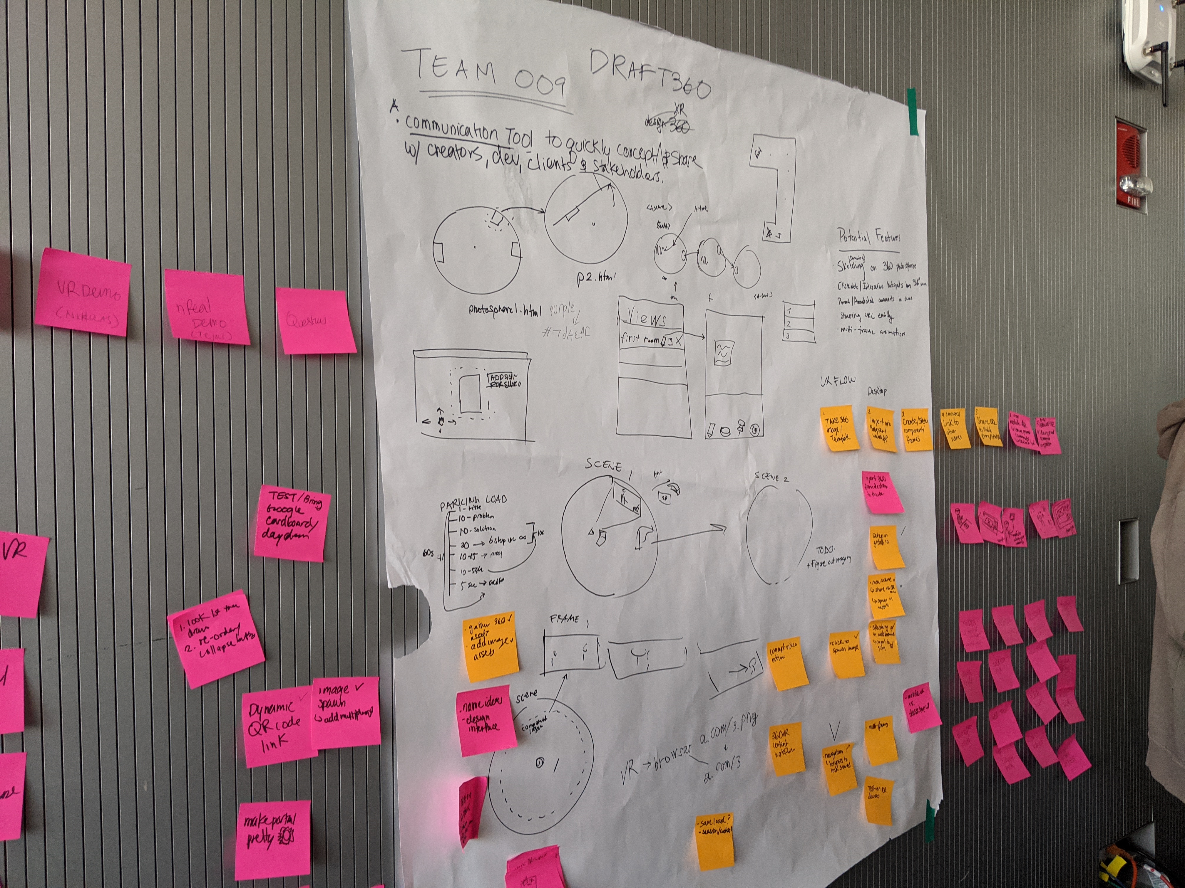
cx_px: 592
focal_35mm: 27
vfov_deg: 51.4
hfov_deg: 65.3
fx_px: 924
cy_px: 444
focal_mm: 4.44
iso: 131
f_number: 1.8
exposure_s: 1/97.8
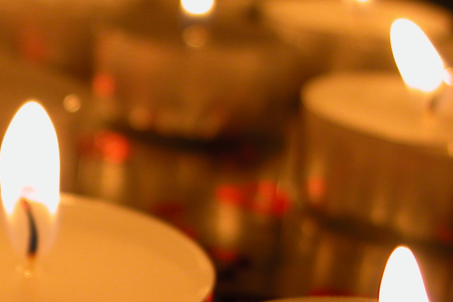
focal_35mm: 102
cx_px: -50
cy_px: 247
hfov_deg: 19.2
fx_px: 1284
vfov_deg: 13.4
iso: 100
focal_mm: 10.7
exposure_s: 1/24.7
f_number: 2.9
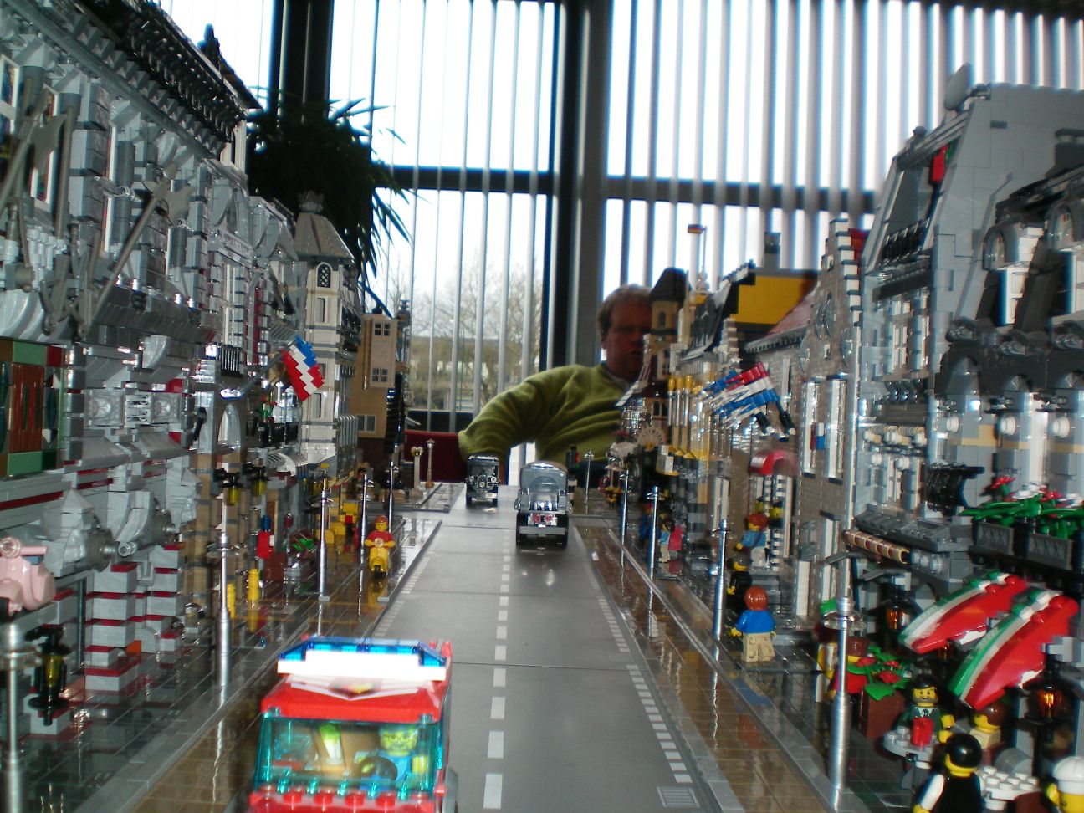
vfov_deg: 37.7
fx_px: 1190
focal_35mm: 38
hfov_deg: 49.0
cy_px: 406
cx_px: 542
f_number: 3.1
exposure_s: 1/80
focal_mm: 6.3
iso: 64
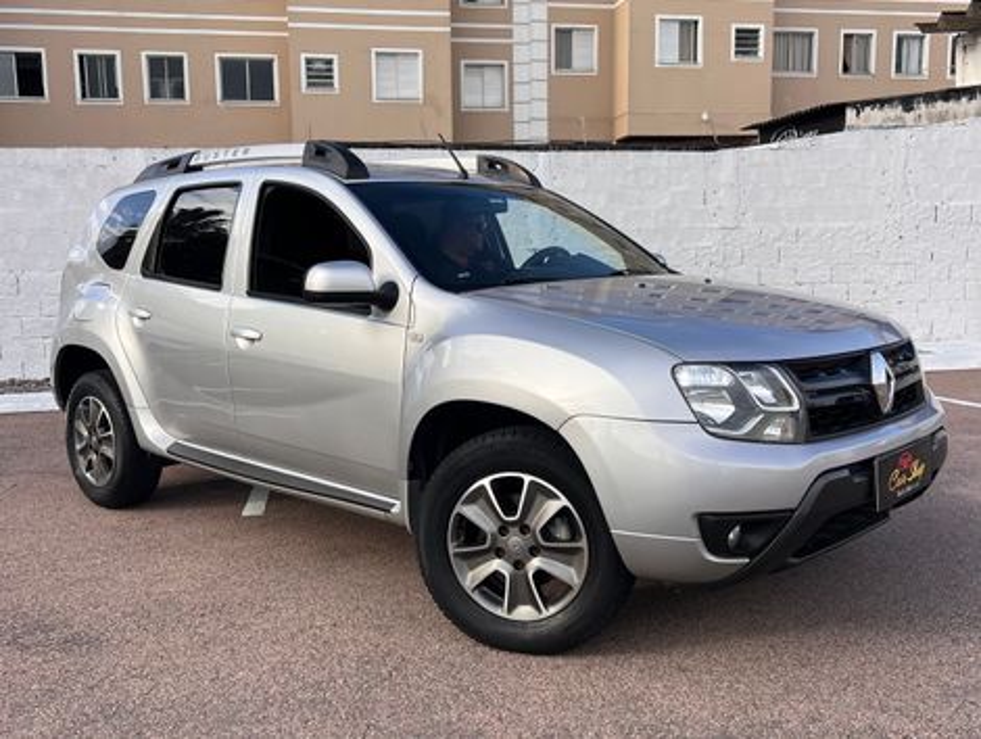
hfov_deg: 67.2
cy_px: 370
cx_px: 490
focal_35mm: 26
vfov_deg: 53.2
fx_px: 738
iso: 50
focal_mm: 5.7
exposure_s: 1/1361
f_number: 1.5
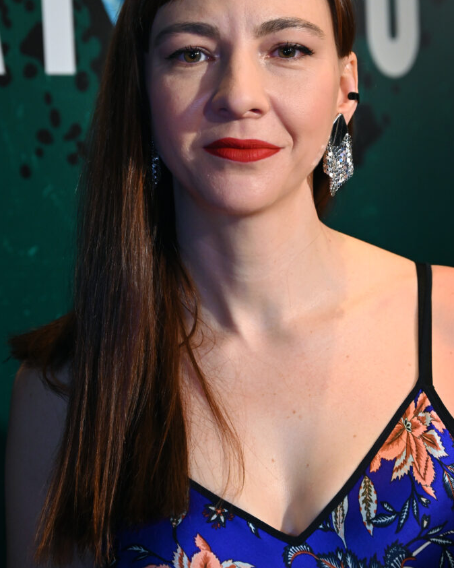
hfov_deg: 11.8
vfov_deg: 14.7
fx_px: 2201
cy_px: 232
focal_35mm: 131
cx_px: 227
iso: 3200
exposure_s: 1/100
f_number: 6.3
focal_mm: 115
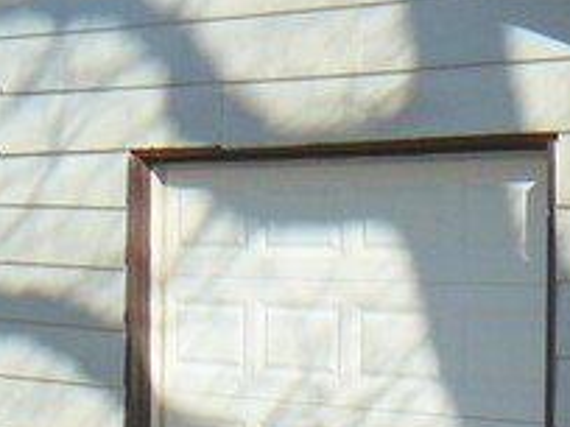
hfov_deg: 17.5
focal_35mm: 110
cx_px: 570
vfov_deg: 13.4
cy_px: 366
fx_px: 1811
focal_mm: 5.2
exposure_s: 1/500
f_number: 5
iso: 80
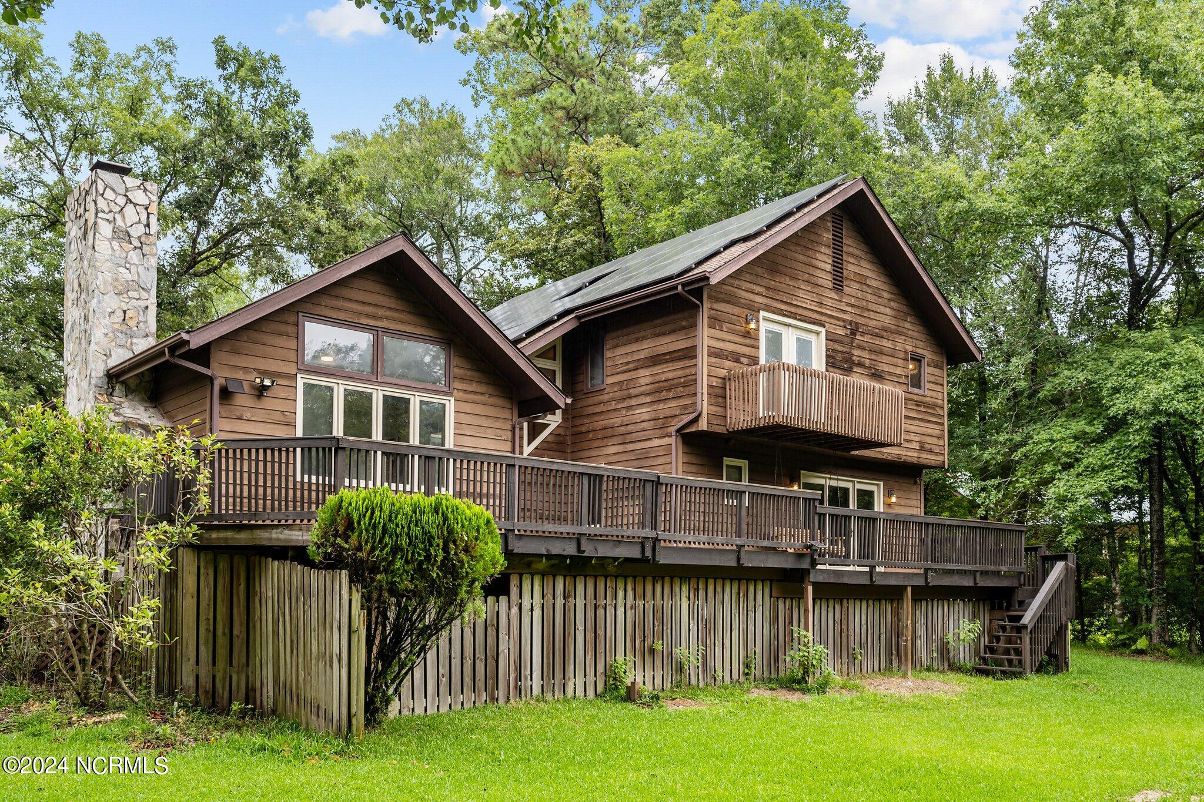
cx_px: 602
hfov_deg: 61.9
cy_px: 401
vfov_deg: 43.6
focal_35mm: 30
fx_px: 1003
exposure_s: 1/50
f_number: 6.3
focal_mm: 30
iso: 64
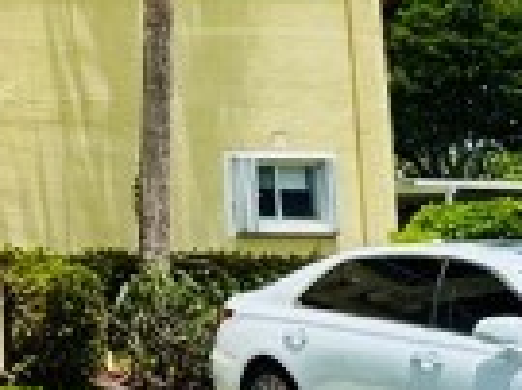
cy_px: 46
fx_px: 1597
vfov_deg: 13.8
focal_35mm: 106
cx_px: -804
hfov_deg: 13.0
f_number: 2.2
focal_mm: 2.22
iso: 50
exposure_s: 1/1277
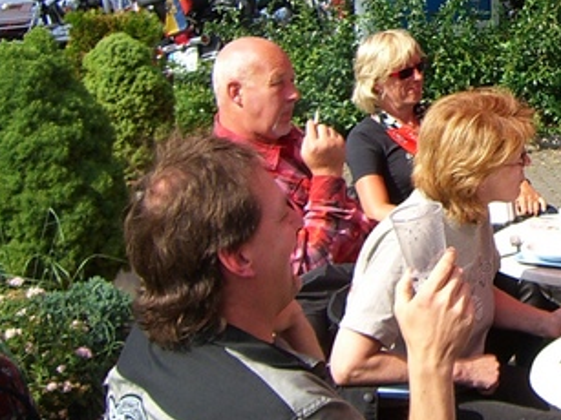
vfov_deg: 14.7
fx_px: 1604
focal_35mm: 99
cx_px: 704
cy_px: -11
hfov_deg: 18.6
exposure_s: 1/320
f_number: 4.3
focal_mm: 6.2
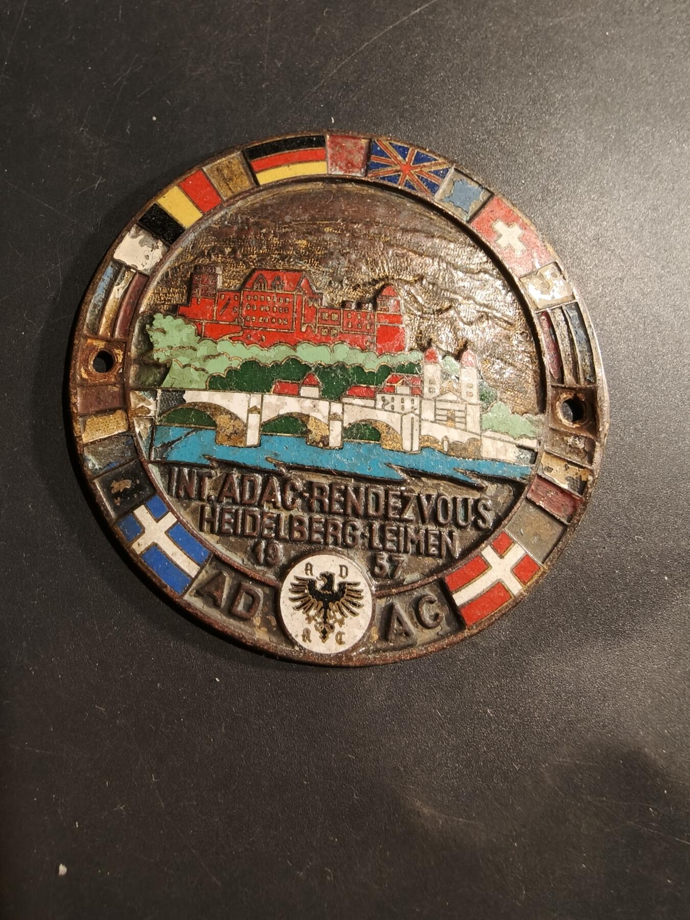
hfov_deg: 58.9
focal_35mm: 23
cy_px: 460
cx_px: 345
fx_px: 611
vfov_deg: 73.9
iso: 160
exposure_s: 1/100
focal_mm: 2.32
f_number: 2
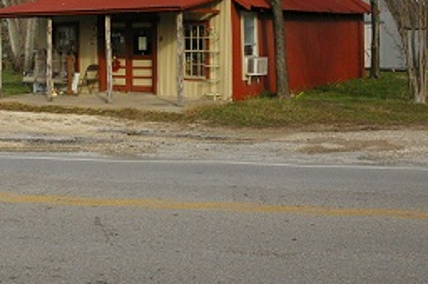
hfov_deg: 32.8
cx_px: 155
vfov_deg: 21.9
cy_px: 45
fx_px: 723
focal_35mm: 61
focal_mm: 23
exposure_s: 1/750
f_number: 13
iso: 1600
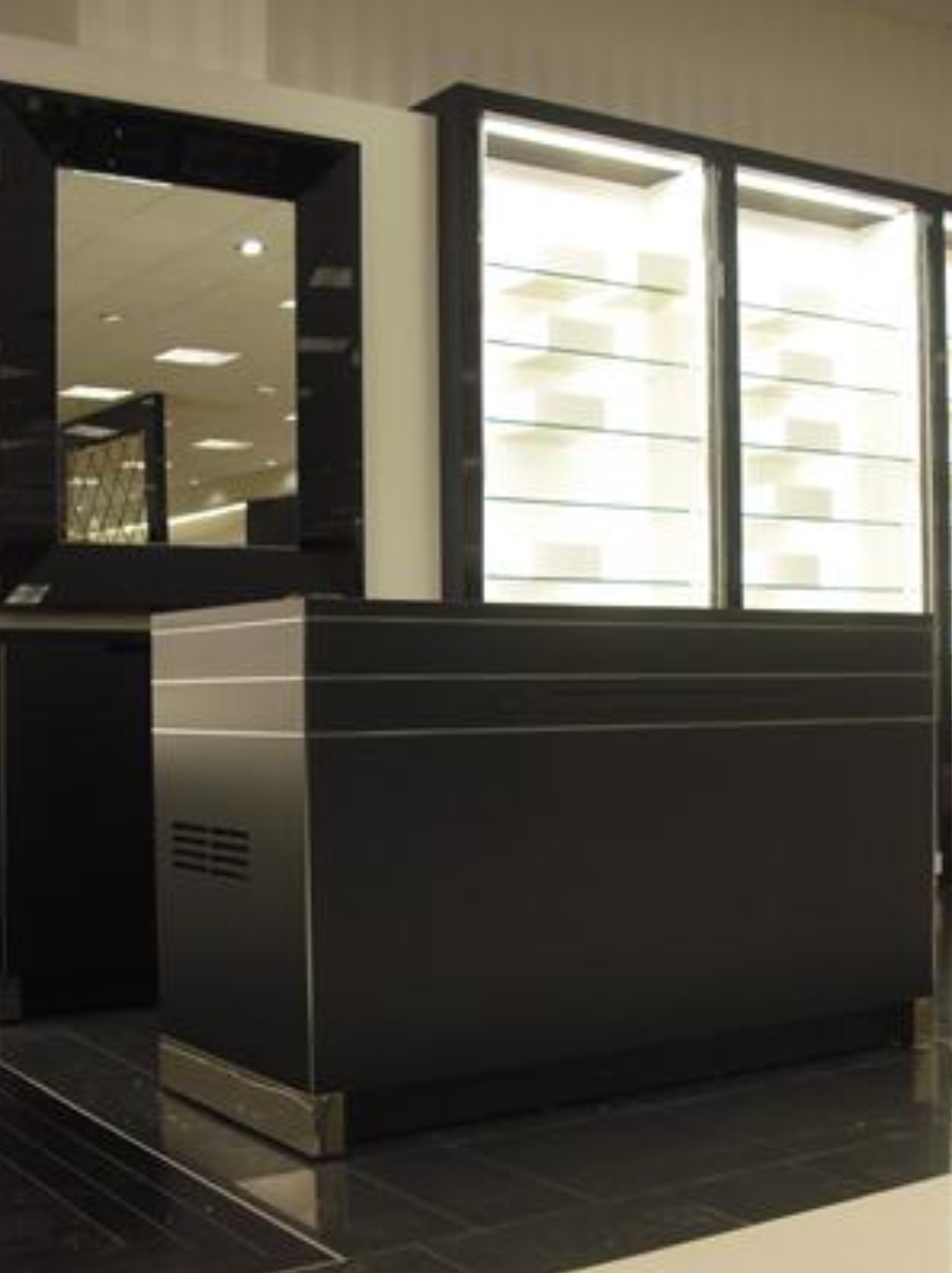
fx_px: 1690
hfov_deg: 31.5
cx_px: 497
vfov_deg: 41.2
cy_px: 712
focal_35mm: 46
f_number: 2.8
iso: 200
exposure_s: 1/80
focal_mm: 6.2
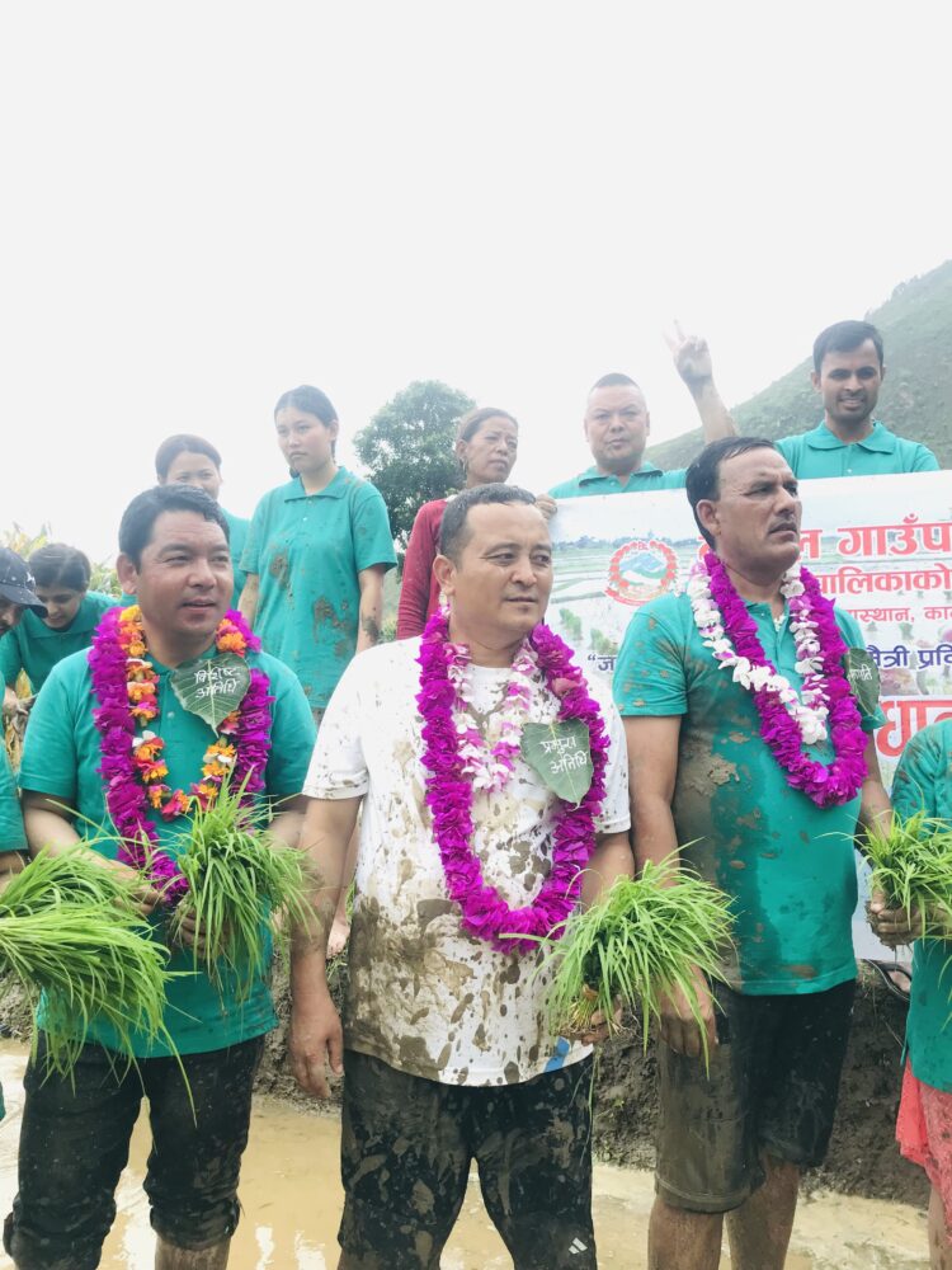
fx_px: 1027
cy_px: 635
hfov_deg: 49.7
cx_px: 476
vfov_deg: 63.4
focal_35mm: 28
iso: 20
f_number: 1.8
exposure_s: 1/736
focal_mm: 3.99
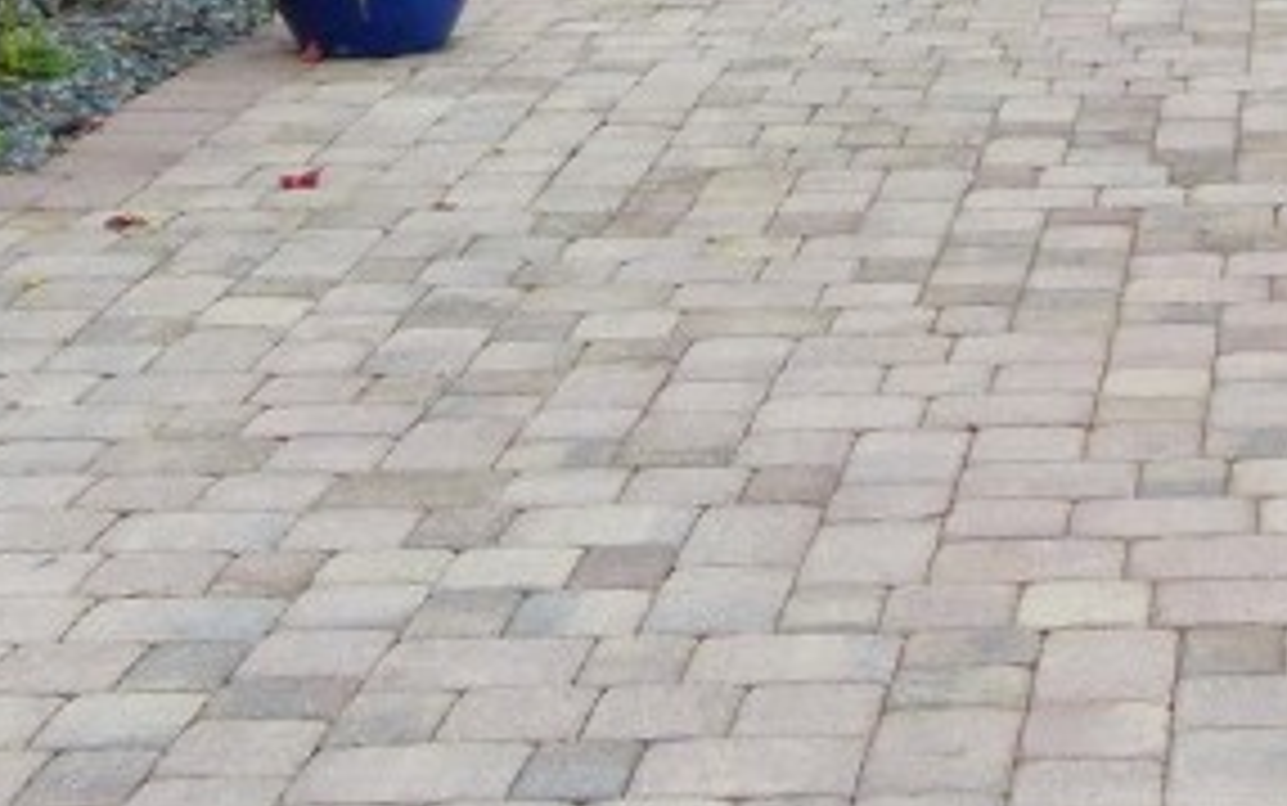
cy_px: -293
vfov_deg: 13.2
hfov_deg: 20.8
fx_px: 3333
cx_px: 1413
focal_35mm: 95
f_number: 4
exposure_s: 1/500
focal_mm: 4.5
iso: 100
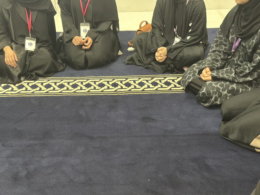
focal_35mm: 48
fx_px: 361
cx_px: 130
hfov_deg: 39.7
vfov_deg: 30.3
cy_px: 98
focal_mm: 6.86
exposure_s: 1/33
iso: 400
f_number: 1.78
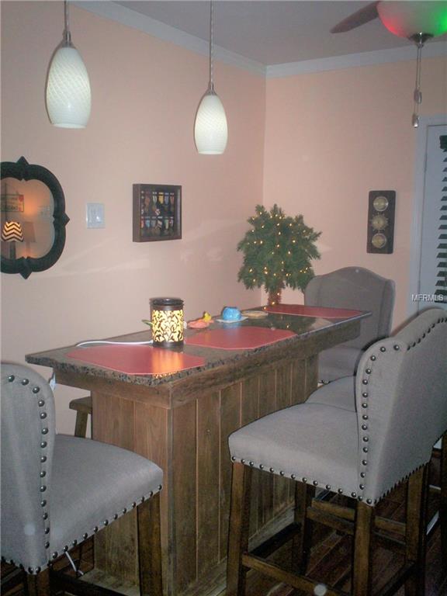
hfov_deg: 39.7
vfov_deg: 51.4
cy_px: 298
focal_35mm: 36
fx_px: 620
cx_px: 224
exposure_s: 1/60
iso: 140
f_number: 4.5
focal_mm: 6
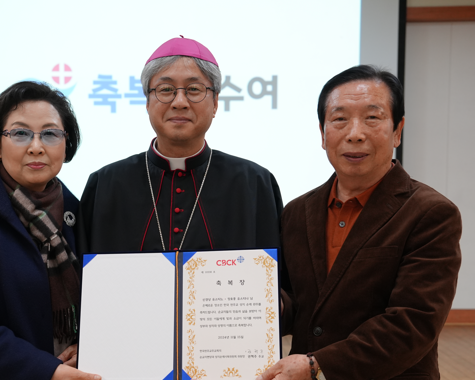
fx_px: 956
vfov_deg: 22.4
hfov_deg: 27.8
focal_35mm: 68
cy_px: 252
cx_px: 174
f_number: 4
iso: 1250
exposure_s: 1/160
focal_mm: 44
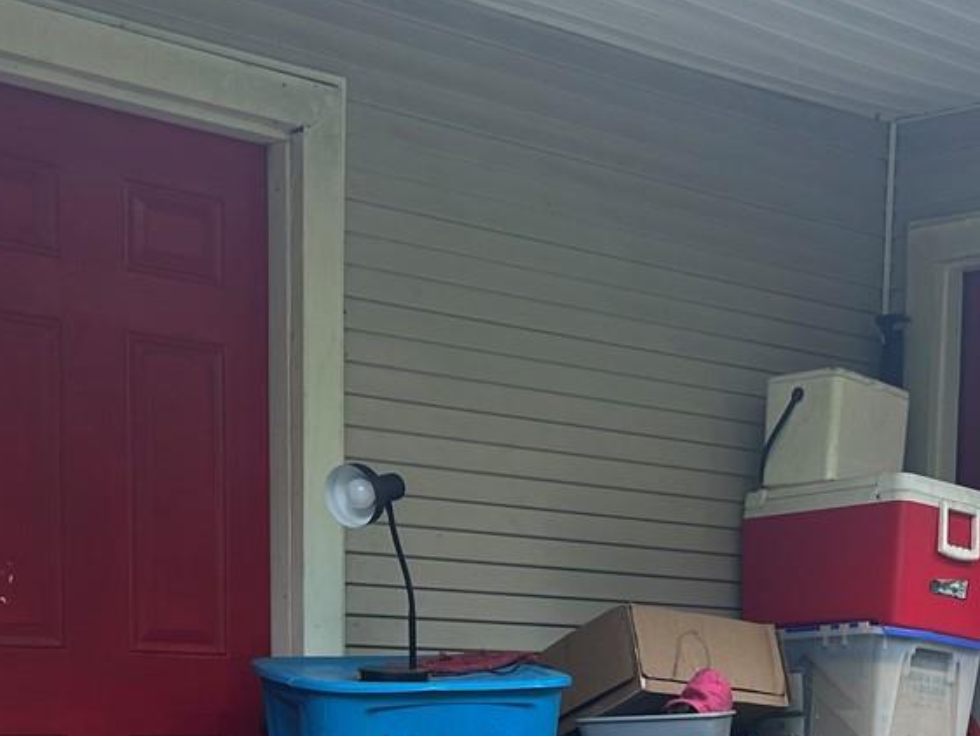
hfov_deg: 25.8
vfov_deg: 18.7
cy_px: 914
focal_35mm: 74
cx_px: 813
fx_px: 2096
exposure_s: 1/200
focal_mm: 5.7
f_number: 1.5
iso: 40
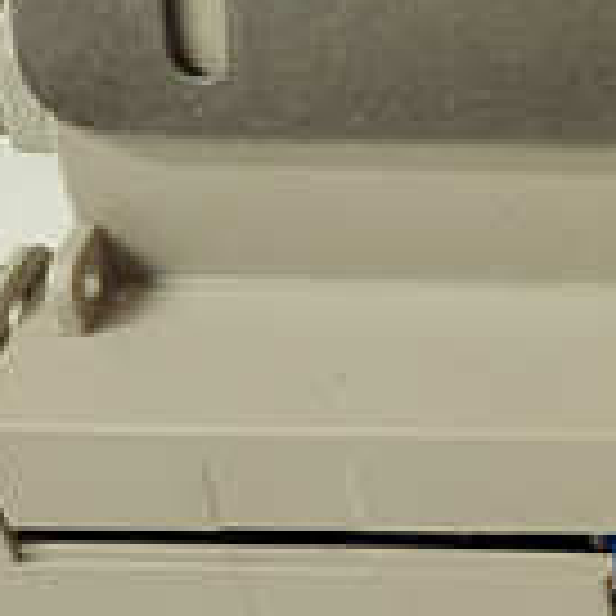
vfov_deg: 19.0
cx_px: 1048
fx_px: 1792
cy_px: 18
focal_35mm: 89
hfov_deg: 16.8
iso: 2638
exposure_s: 1/100
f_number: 1.9
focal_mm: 5.52
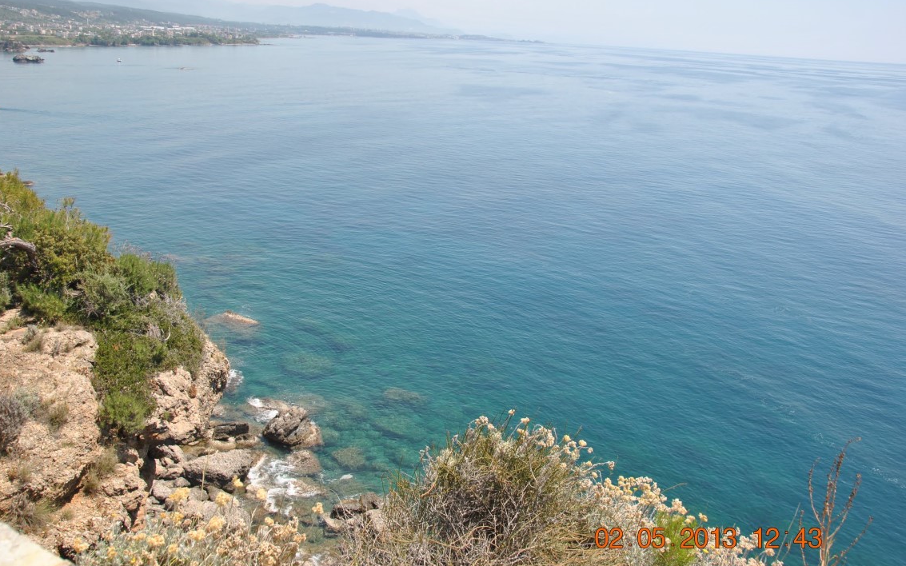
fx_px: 765
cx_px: 451
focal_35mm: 31
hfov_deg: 61.2
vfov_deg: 40.6
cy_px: 277
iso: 100
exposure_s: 1/200
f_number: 7.1
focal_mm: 20
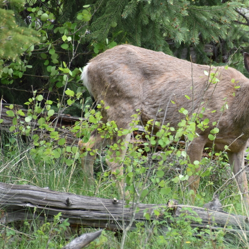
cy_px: 122
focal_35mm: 668
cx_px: 233
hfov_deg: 2.6
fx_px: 5436
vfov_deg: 2.6
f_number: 5.6
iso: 1100
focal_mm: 300
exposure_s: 1/640
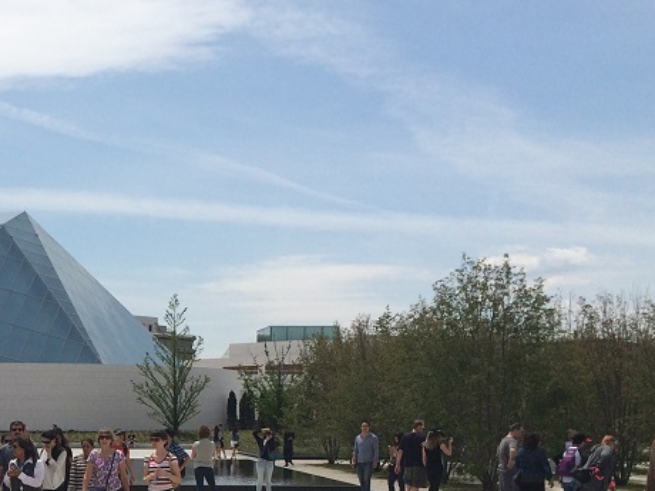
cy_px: 495
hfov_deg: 28.9
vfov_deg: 22.4
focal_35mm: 63
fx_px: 1192
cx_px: 13
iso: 32
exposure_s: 1/4566
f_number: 2.2
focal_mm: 4.15
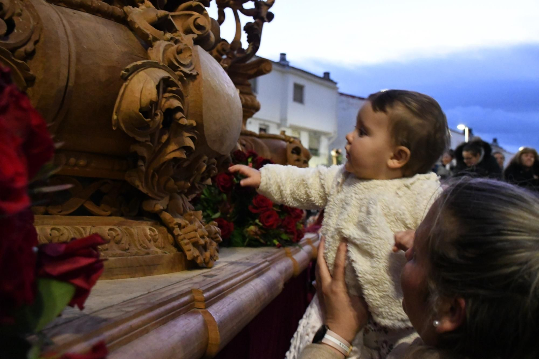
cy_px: 180
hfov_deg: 49.6
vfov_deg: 34.2
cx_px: 270
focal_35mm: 39
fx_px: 584
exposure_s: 1/50
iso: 10000
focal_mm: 26
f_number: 5.6
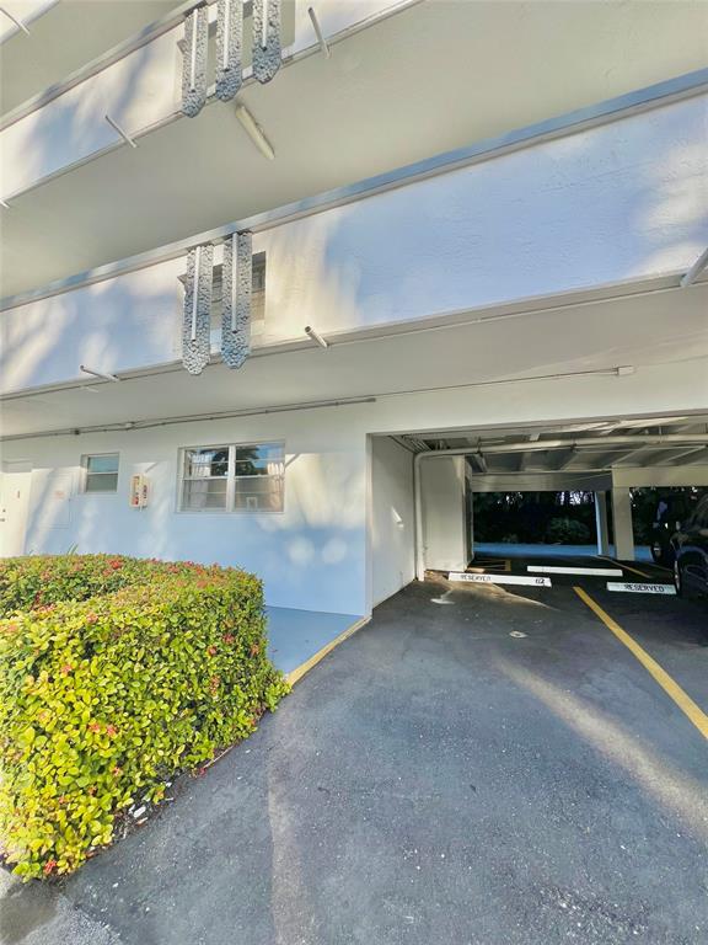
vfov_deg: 106.2
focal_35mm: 13
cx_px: 354
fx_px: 355
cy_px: 472
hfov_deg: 89.9
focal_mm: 1.57
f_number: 1.8
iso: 32
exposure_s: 1/492
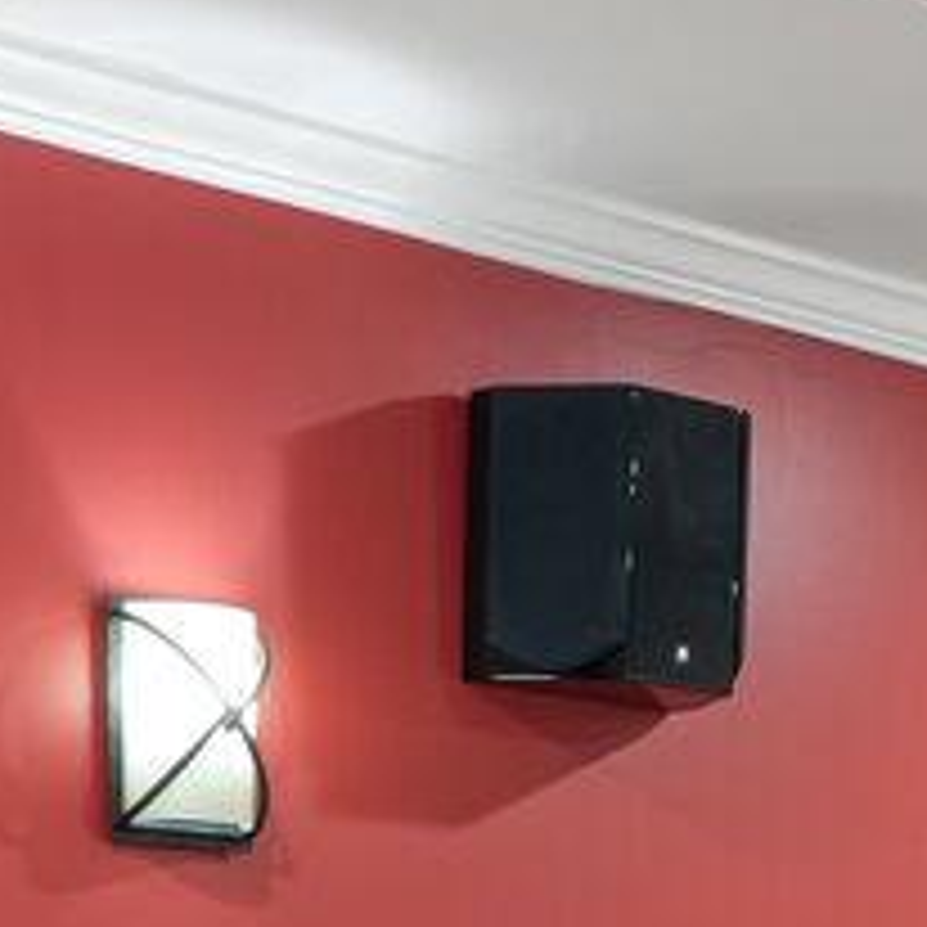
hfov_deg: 13.1
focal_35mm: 125
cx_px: 1480
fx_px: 3774
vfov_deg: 13.3
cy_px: 1332
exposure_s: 1/2.5
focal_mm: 17.5
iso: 200
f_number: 8
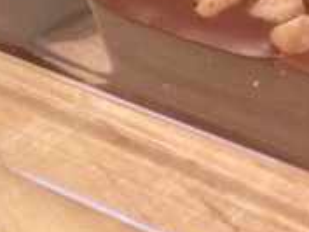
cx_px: 546
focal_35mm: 198
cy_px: -72
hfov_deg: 9.5
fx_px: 1769
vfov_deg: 7.4
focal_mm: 4.28
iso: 160
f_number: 2.4
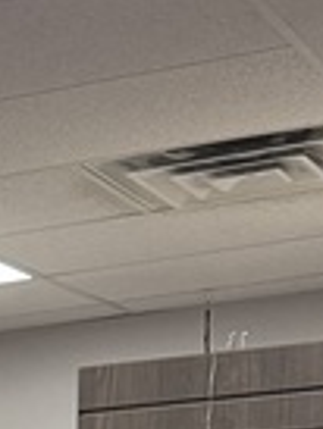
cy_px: 1046
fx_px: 2224
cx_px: -734
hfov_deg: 7.2
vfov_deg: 9.7
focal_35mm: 179
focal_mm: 6.76
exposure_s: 1/120
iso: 250
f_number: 1.78
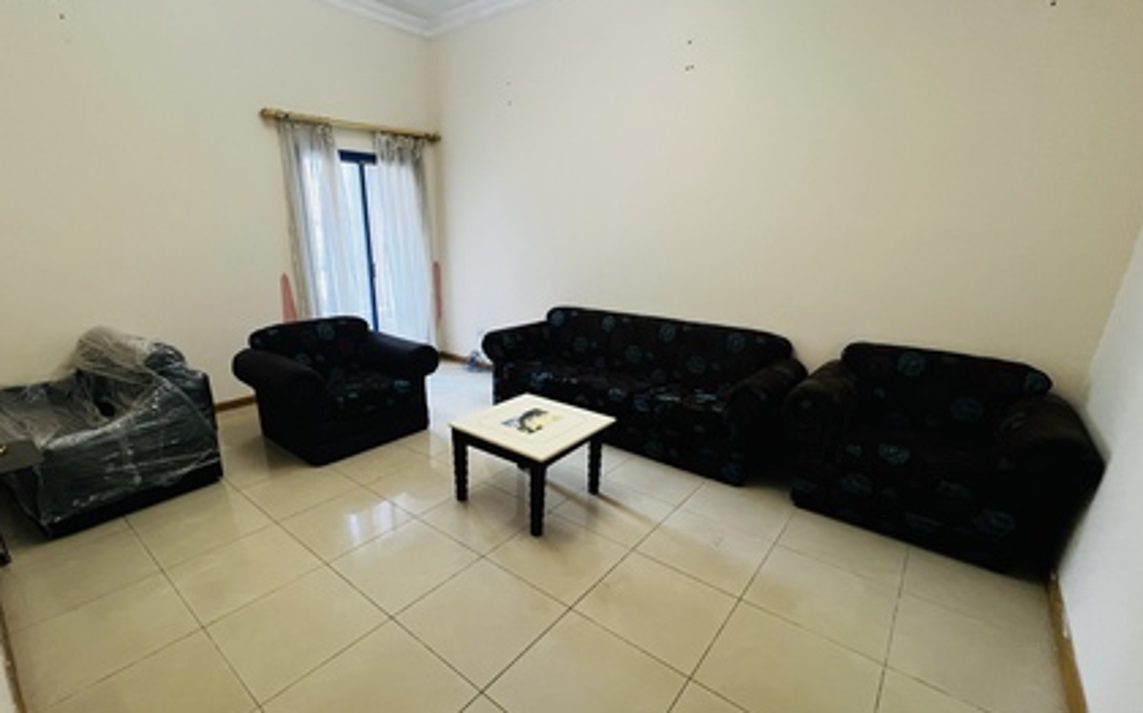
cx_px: 527
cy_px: 388
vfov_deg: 74.6
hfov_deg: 101.3
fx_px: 467
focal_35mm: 15
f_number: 1.8
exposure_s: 1/50
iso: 200
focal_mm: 1.57
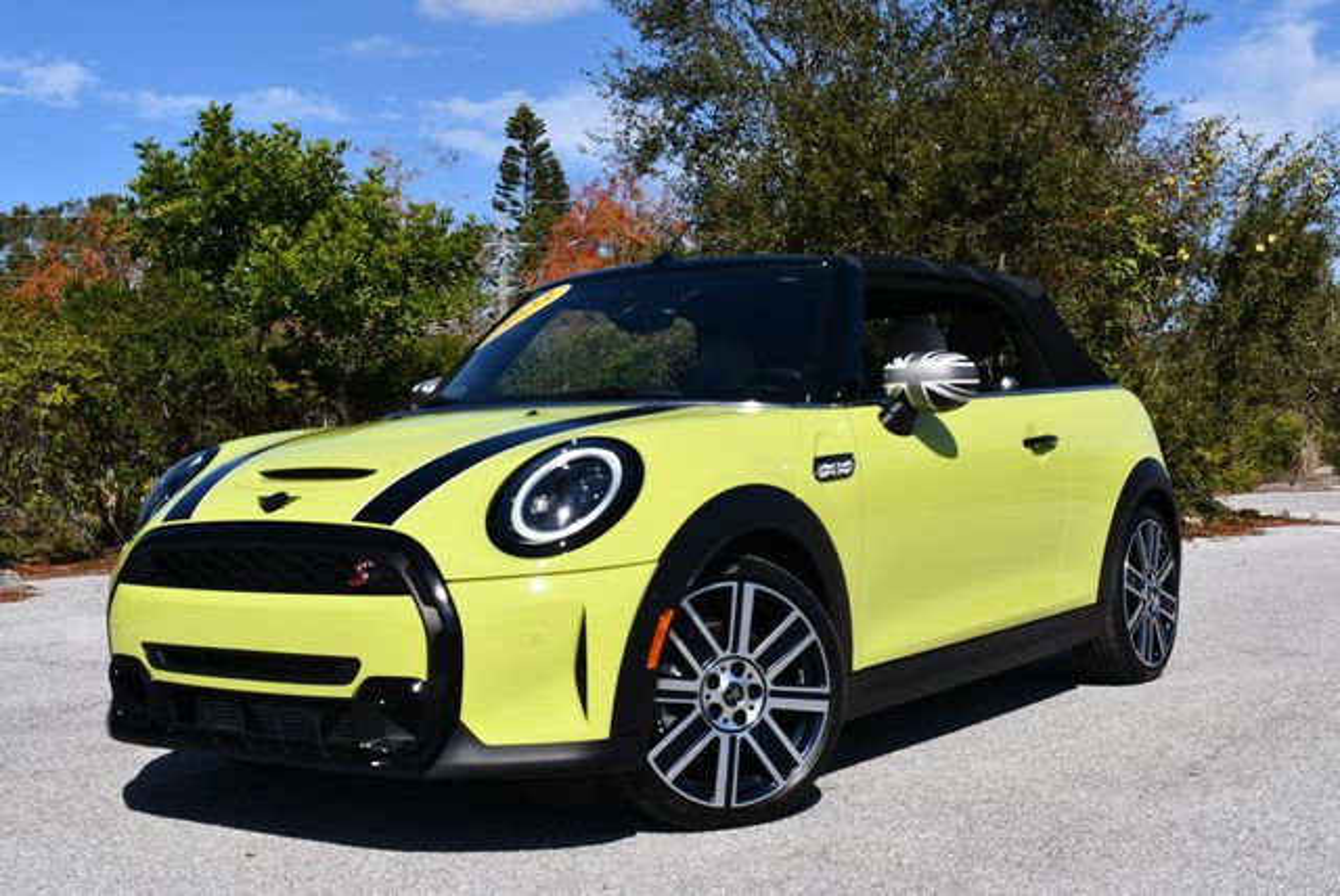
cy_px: 448
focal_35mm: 48
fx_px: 1788
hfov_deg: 41.1
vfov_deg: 28.1
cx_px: 670
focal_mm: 24
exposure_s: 1/400
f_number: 10
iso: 100
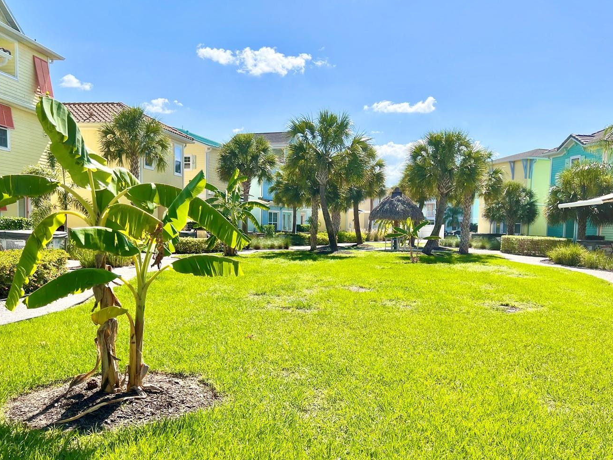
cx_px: 304
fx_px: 567
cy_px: 275
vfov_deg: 43.9
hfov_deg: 56.8
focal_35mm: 32
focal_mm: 5.7
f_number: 1.5
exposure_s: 1/4630
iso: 50
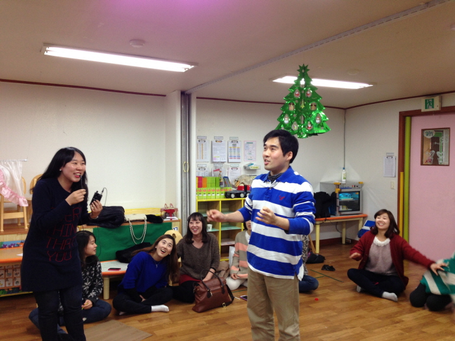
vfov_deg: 42.9
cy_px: 170
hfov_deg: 55.4
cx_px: 228
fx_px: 434
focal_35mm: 33
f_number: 2.4
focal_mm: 4.13
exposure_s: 1/20
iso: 80
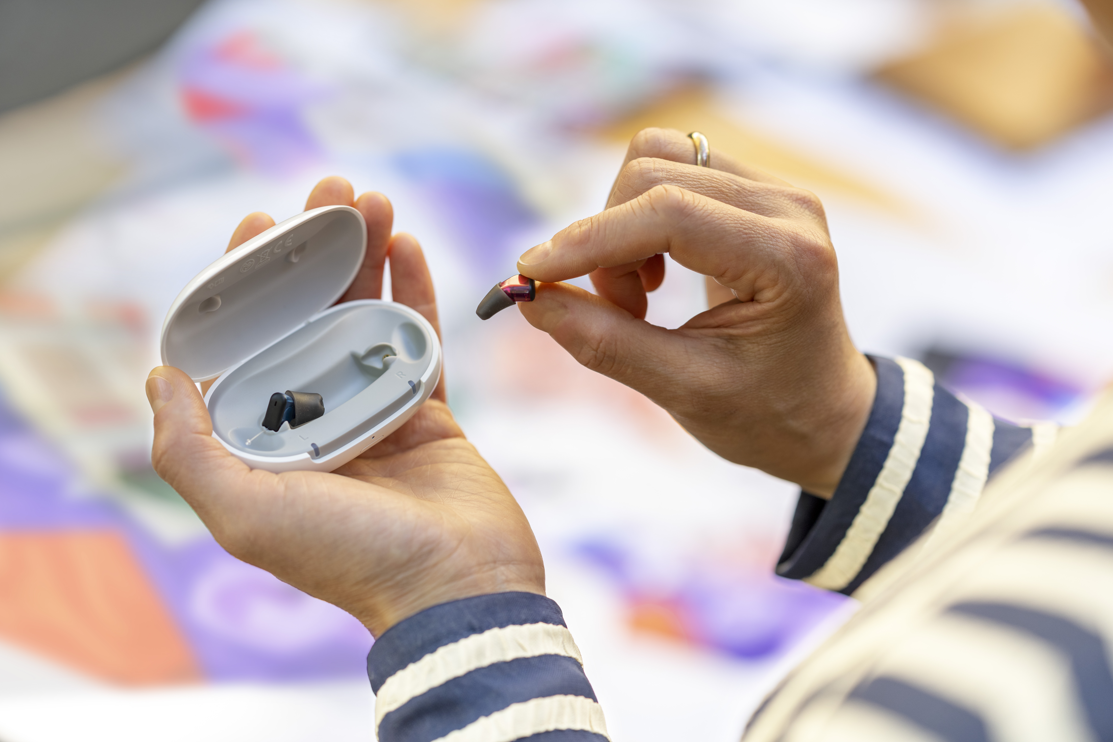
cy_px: 367
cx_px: 561
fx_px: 2659
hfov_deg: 23.6
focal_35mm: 86
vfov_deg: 15.9
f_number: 2.2
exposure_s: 1/250
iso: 200
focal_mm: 85
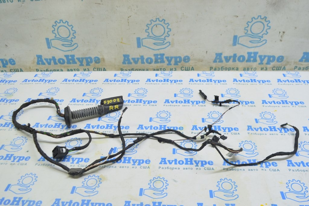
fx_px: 283
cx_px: 154
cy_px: 103
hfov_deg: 57.3
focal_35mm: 33
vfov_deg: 39.9
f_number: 5.6
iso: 400
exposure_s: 1/20
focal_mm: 22
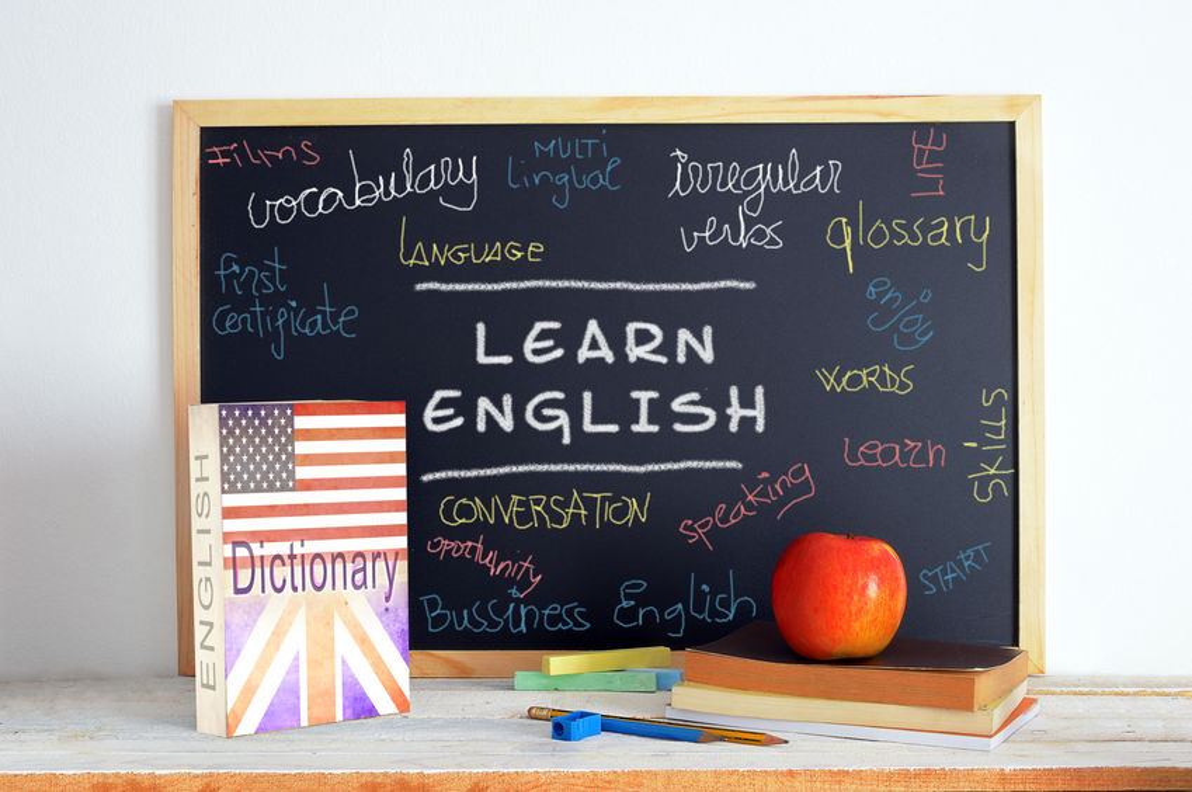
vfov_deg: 29.8
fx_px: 1488
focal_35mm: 45
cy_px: 396
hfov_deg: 43.6
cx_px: 596
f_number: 16
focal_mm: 30
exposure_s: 1.3
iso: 100
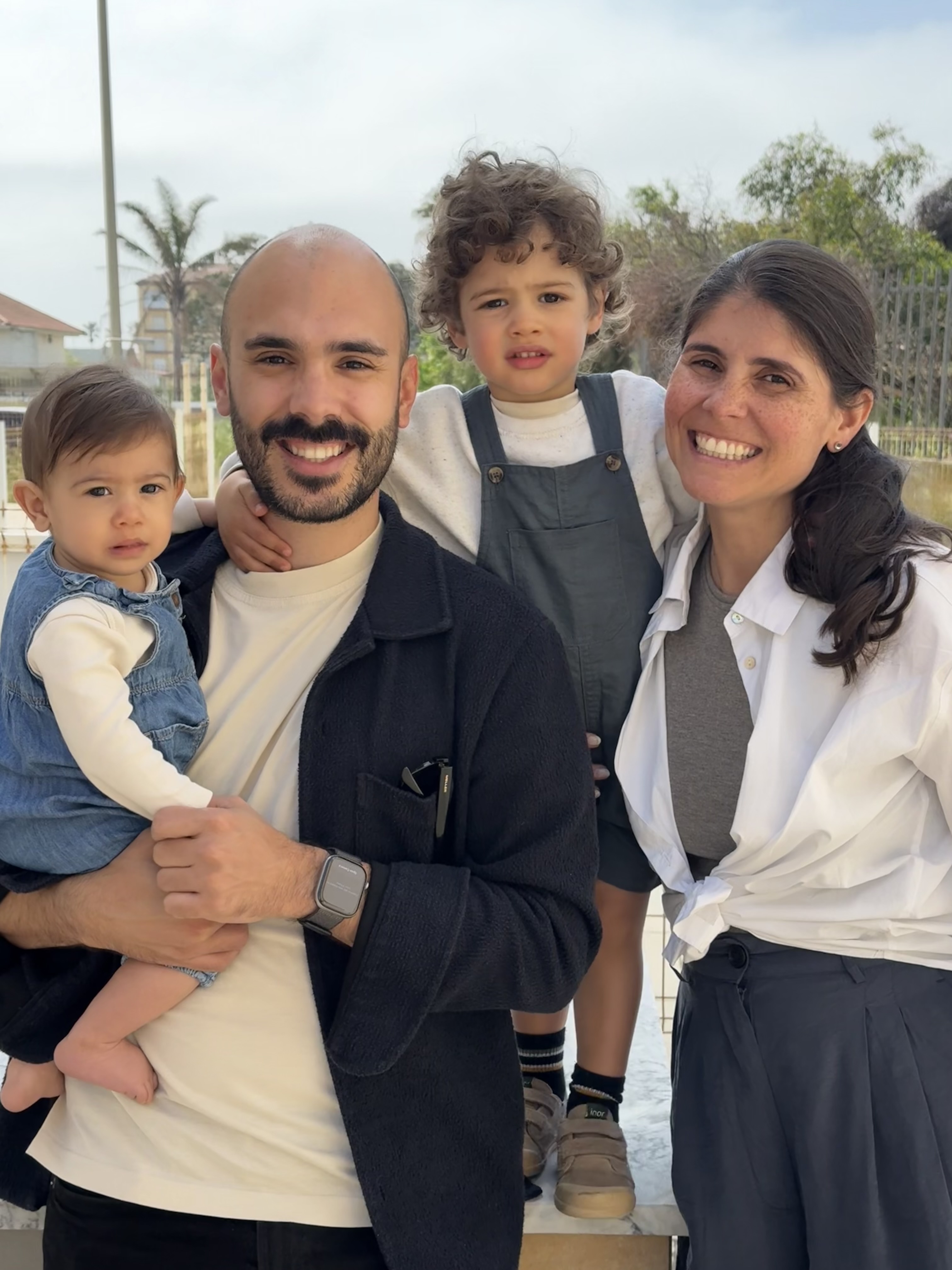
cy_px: 635
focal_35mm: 48
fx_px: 1760
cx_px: 476
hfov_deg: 30.3
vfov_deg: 39.7
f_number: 1.78
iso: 100
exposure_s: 1/2577
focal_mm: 6.76
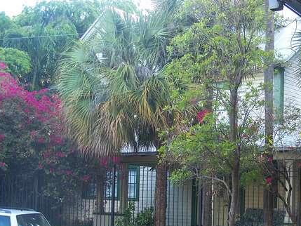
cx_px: 229
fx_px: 600
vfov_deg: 21.2
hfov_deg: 27.7
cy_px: 166
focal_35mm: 69
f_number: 2.8
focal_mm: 7.8
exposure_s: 1/50
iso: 64
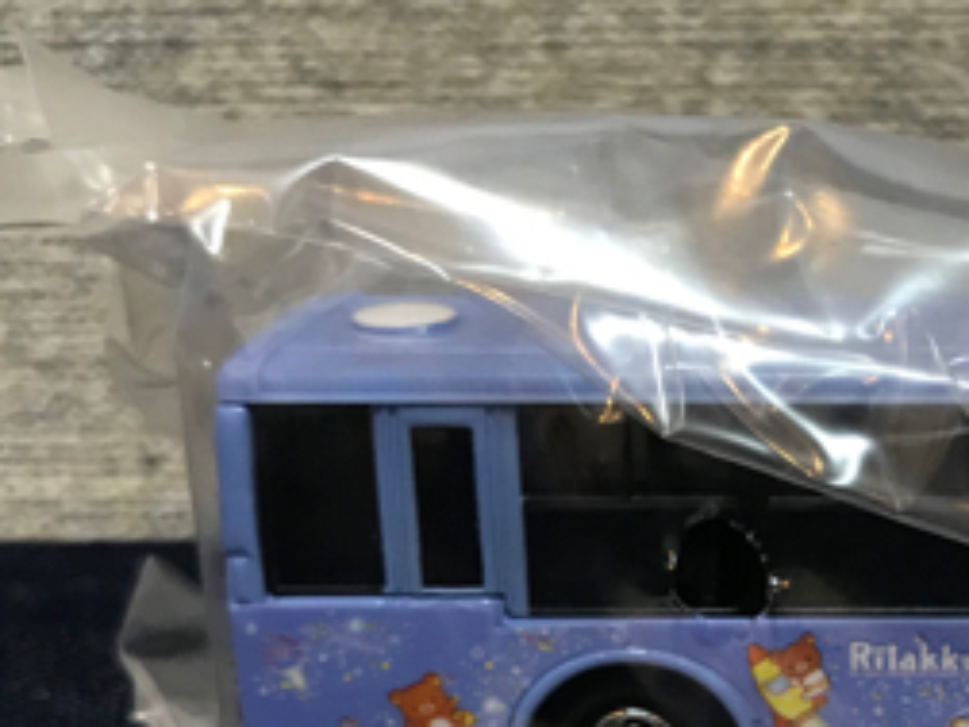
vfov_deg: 20.3
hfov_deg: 26.2
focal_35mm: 71
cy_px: 654
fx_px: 1987
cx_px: 927
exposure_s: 1/20
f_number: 1.8
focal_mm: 3.99
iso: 40
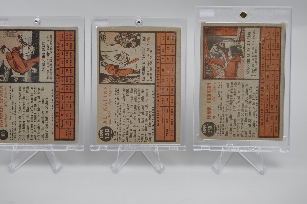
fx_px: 596
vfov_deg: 19.4
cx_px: 142
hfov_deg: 28.9
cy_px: 89
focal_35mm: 70
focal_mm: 40
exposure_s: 1/80
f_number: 4.5
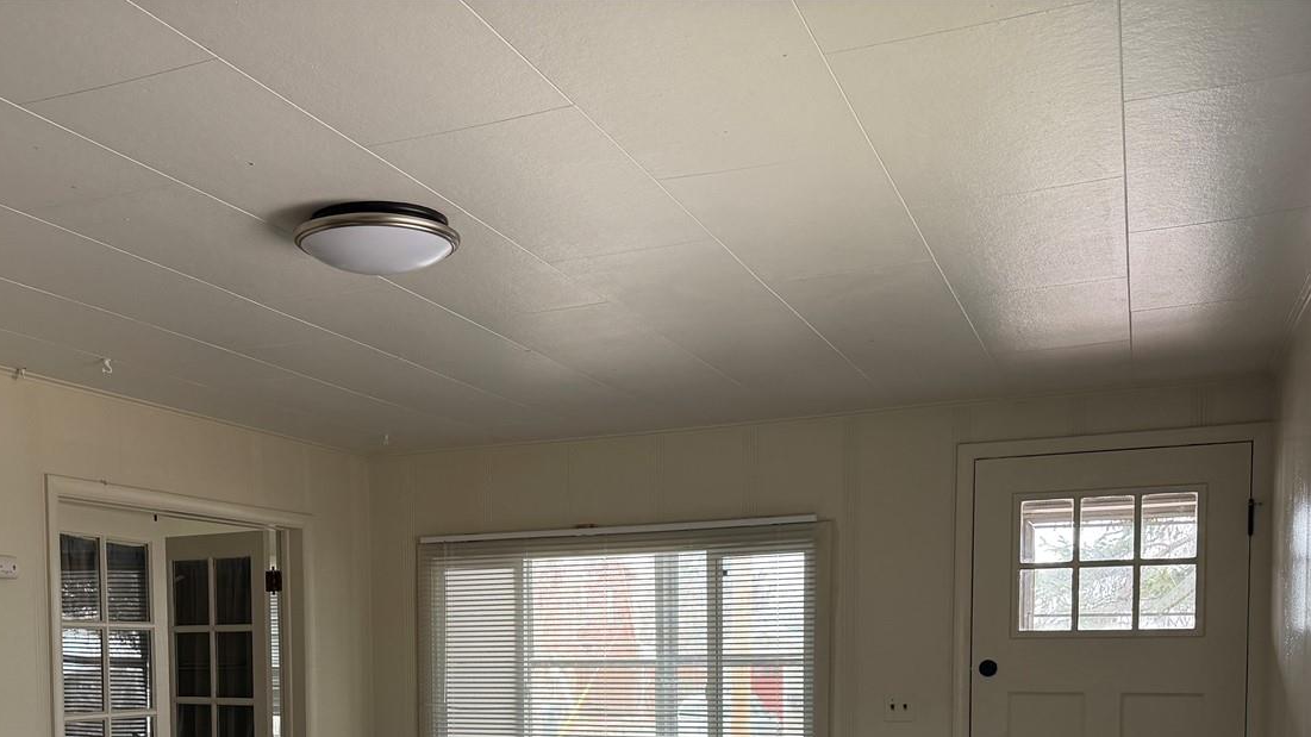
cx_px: 502
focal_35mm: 38
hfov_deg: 52.3
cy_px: 712
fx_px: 1321
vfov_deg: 29.4
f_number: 1.78
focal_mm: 6.76
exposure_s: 1/86
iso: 200
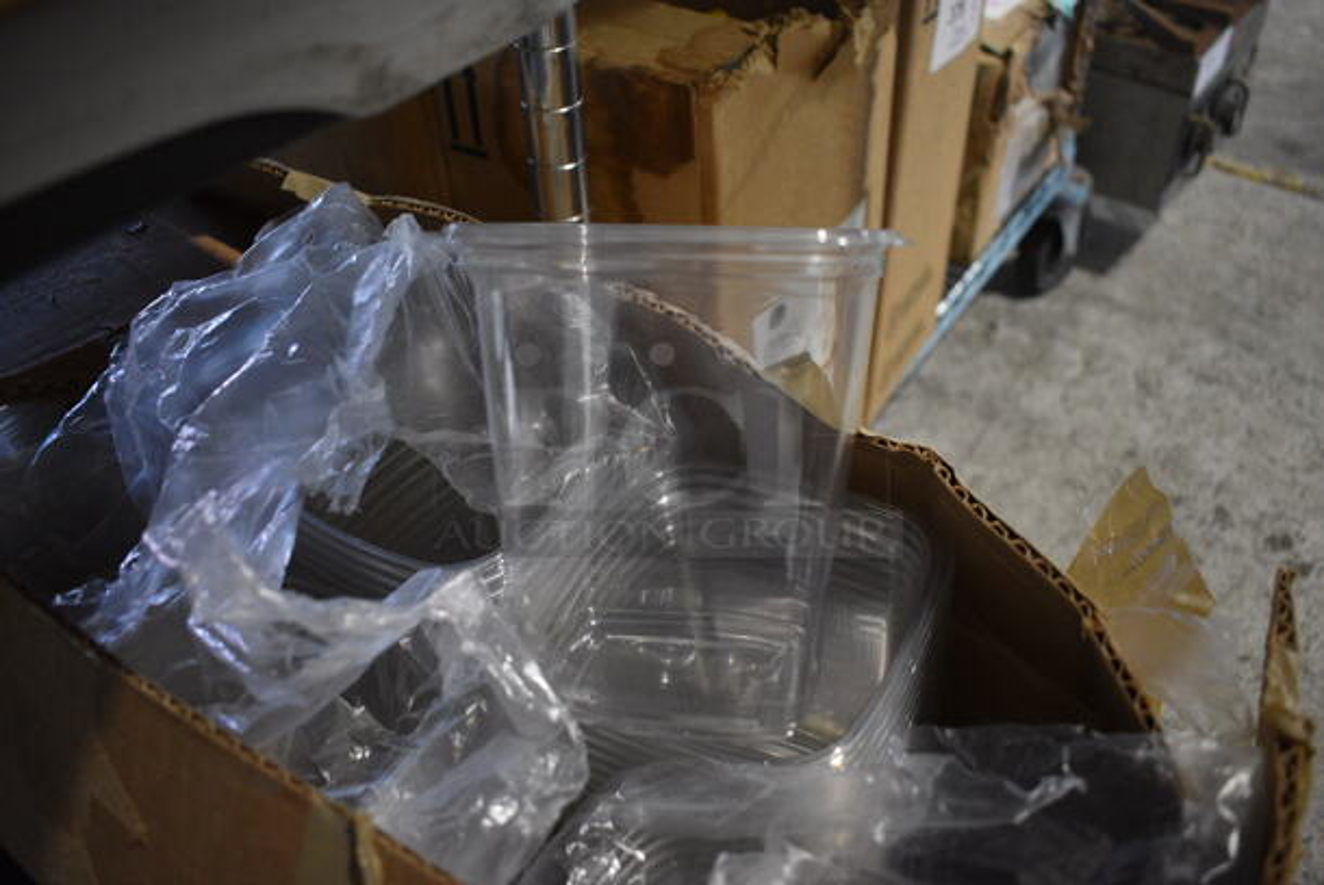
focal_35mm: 30
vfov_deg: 43.7
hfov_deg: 61.9
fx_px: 1104
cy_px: 442
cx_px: 662
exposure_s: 1/125
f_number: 3.5
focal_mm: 20
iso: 1800
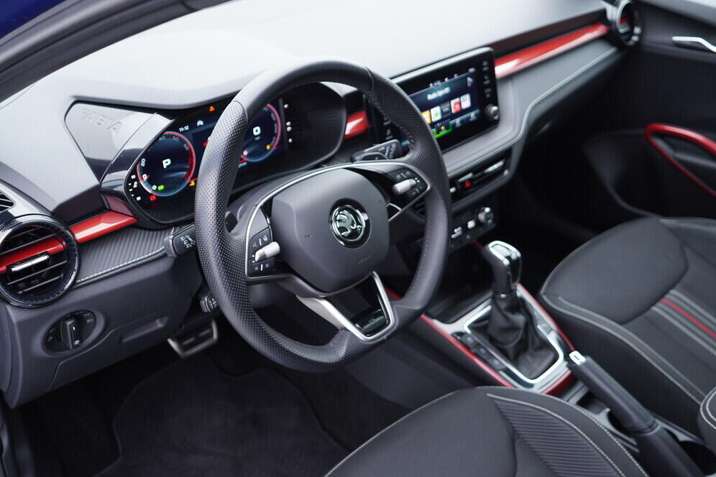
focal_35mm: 37
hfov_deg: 51.9
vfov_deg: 35.9
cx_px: 357
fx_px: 736
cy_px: 237
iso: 320
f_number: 2.8
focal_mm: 24
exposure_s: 1/40
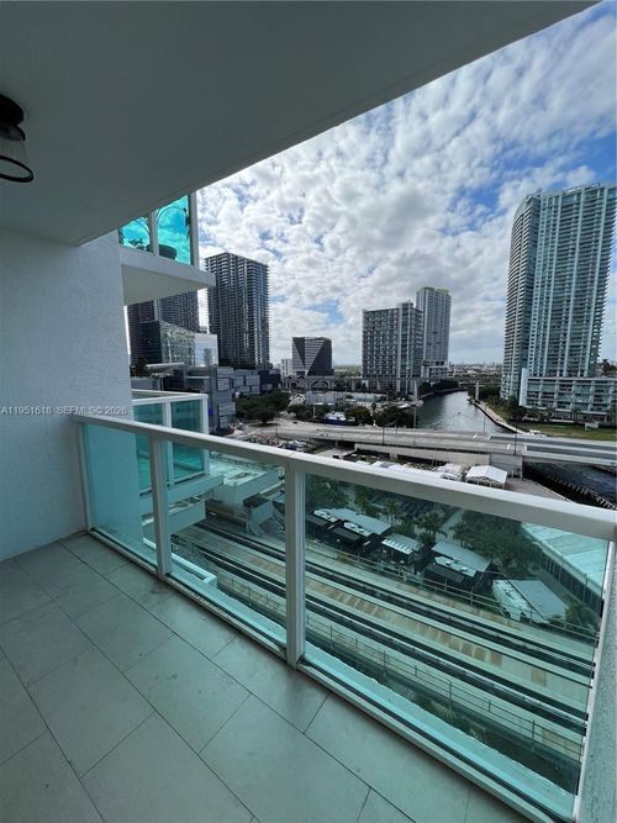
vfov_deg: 106.2
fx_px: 309
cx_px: 308
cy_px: 412
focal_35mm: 13
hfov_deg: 89.9
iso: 40
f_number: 1.8
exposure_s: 1/3040
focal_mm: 1.57
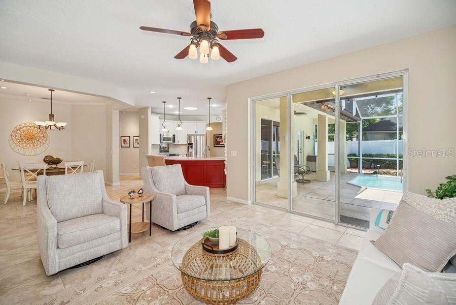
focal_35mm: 15
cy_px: 152
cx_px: 228
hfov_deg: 100.4
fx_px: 190
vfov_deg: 77.4
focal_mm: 15
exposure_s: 1/20
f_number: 8
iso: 200
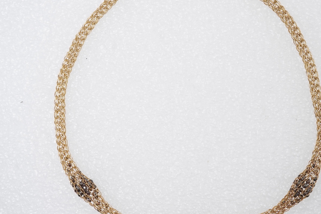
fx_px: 633
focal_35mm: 71
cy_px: 106
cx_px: 202
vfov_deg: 19.2
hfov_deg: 28.3
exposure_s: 1/125
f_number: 18
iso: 400
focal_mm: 30
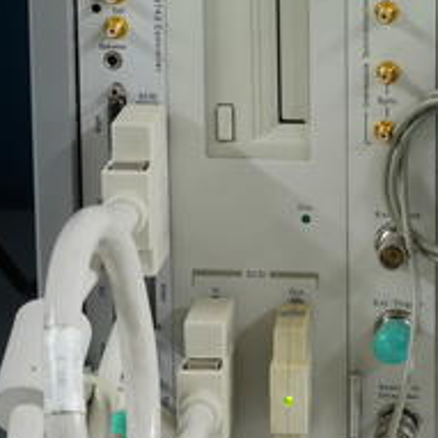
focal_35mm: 256
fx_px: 3665
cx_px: 447
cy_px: 337
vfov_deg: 6.8
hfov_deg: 6.8
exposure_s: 1/2.5
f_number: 13
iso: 400
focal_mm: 69
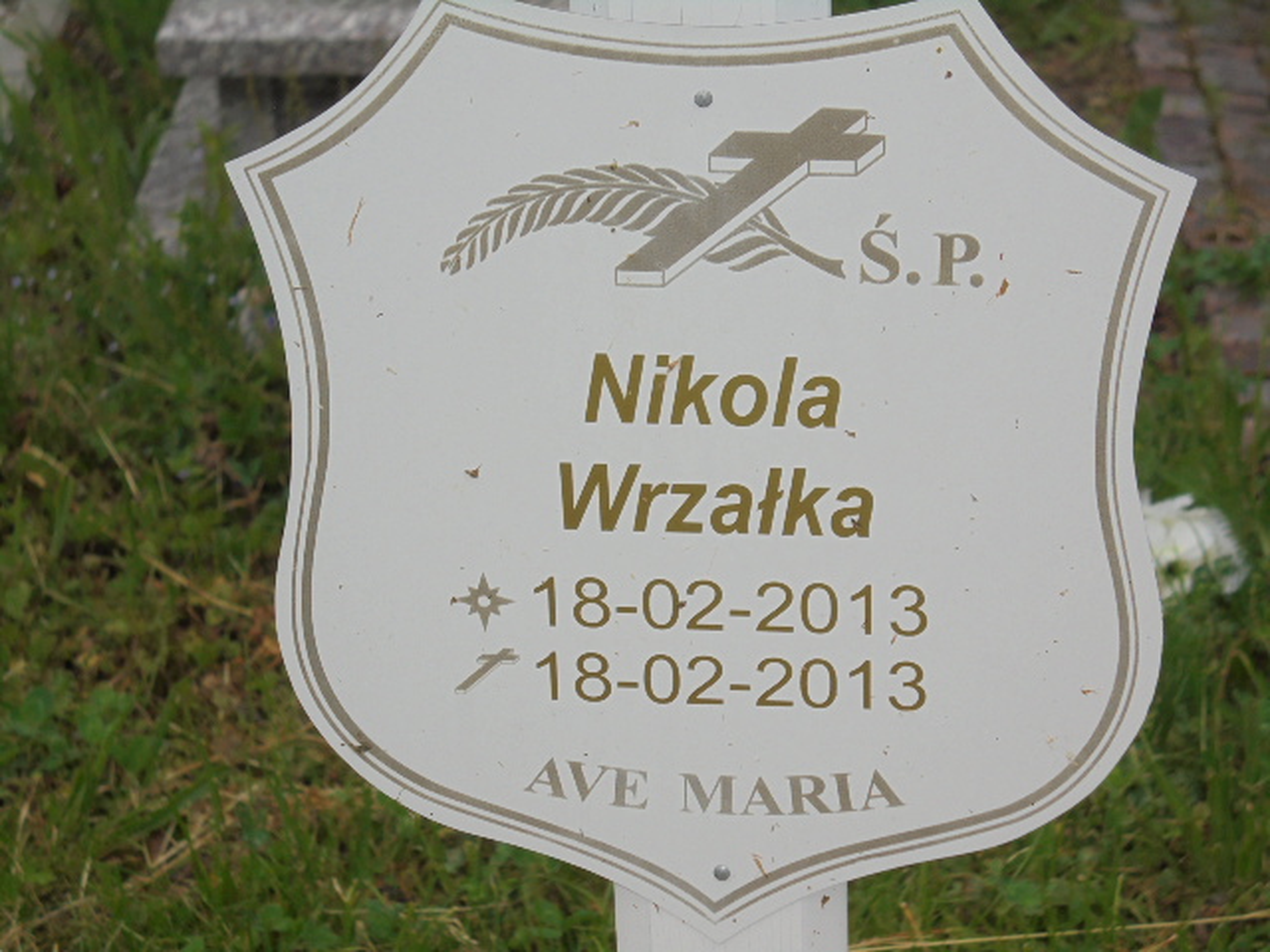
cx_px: 635
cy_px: 476
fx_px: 3926
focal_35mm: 107
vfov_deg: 13.8
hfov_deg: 18.4
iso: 100
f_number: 5.1
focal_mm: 19.2
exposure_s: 1/250
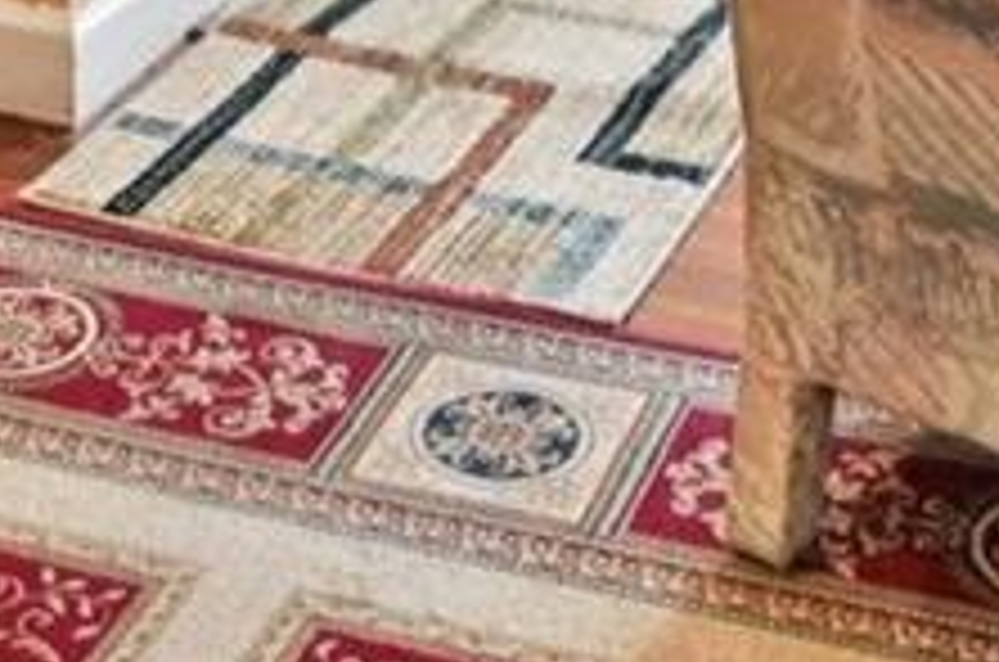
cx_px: 414
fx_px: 2797
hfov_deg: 20.2
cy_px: -1142
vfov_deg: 10.6
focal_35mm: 101
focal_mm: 14
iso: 200
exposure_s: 1/13
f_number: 8
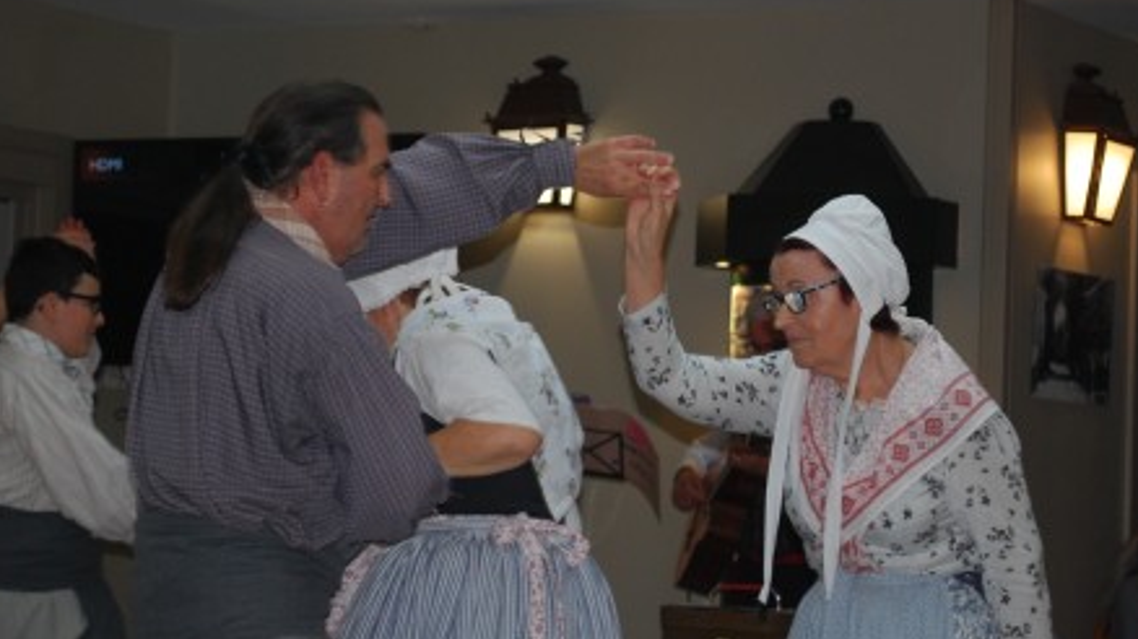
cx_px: 553
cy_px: 266
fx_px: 3469
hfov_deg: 18.6
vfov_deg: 10.5
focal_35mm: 115
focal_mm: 50
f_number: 5.6
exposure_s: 1/60
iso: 360
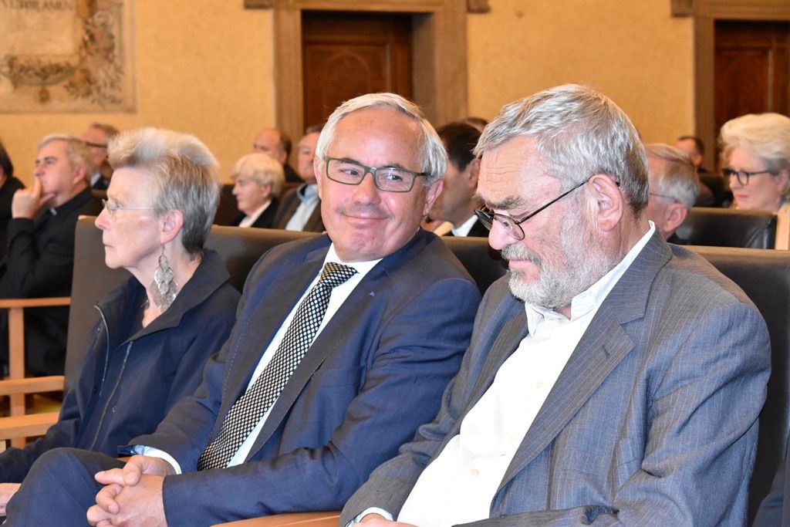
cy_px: 264
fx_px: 1811
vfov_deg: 16.6
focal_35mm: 82
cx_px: 395
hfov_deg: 24.6
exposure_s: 1/100
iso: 4500
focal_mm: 55
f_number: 7.1
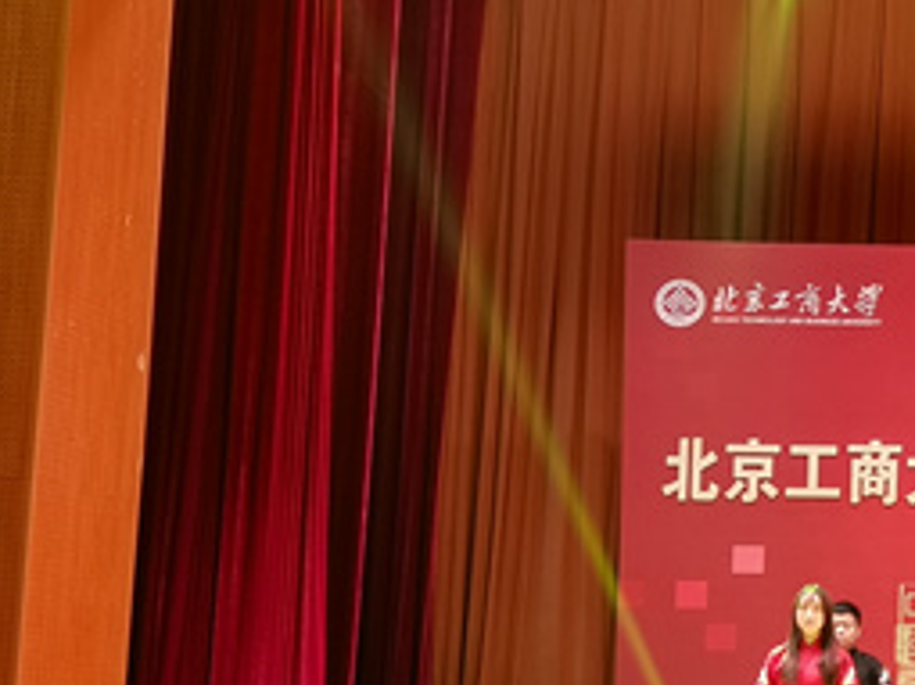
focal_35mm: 91
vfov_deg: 16.2
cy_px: 416
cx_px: 1310
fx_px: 2404
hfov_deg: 19.3
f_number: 1.8
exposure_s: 1/36
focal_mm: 5.58
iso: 200
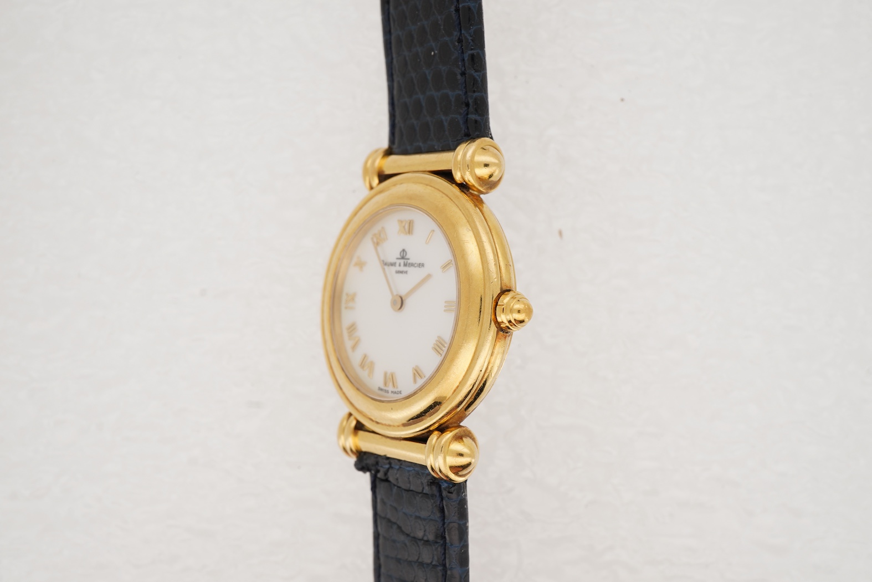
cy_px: 291
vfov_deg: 29.9
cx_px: 436
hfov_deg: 43.6
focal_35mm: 45
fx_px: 1090
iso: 160
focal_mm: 30
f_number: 22
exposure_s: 1/160
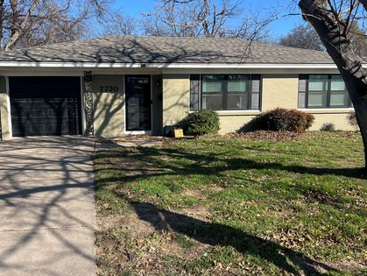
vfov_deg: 45.5
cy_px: 131
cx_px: 164
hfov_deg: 58.2
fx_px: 329
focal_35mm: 31
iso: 50
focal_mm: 5.7
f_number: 1.5
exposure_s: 1/2695
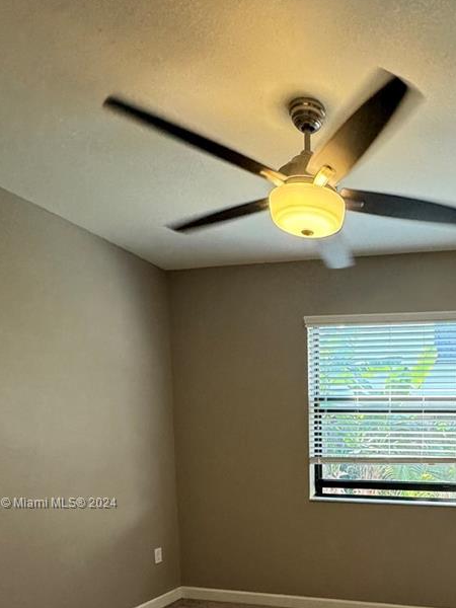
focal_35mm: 28
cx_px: 387
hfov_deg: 46.2
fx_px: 492
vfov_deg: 57.7
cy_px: 504
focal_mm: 2.22
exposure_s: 1/120
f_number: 2.2
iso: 250
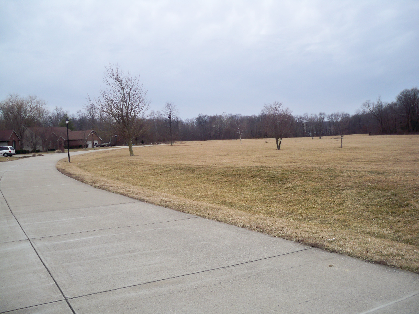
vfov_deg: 40.7
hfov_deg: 52.6
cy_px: 157
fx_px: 424
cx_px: 210
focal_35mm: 35
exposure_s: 1/320
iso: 64
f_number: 3.1
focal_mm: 6.3
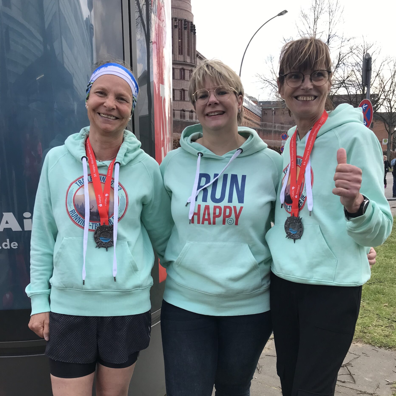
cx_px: 200
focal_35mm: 34
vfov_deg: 47.7
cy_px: 260
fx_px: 440
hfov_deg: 48.4
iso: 20
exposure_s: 1/512
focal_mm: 3.99
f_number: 1.8
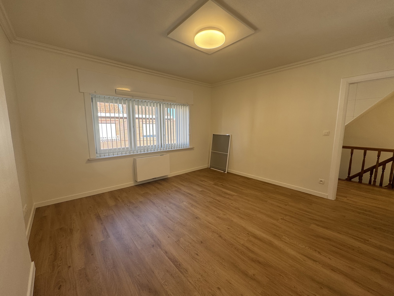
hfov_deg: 102.1
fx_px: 159
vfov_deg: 85.7
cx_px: 197
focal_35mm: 14
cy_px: 148
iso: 50
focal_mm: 2.22
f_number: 2.2
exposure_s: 1/99
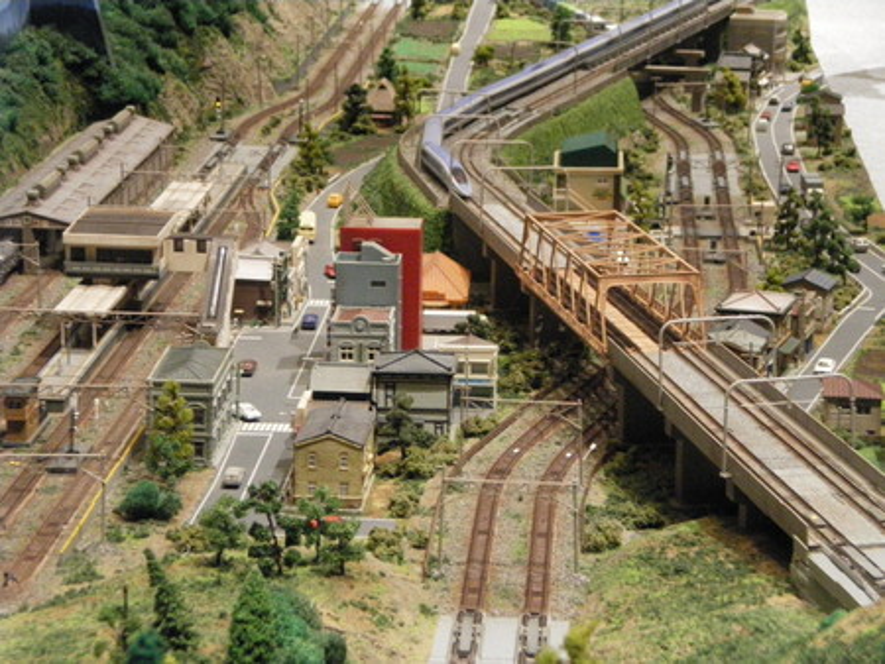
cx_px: 442
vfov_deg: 13.7
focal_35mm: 108
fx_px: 2763
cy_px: 332
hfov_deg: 18.2
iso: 800
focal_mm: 18.9
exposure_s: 1/25
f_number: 5.9
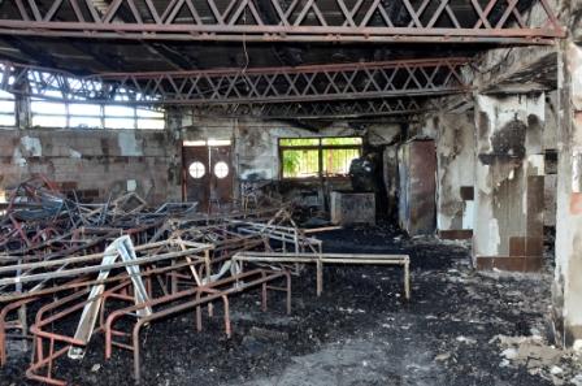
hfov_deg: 62.0
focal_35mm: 30
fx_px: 484
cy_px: 193
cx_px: 291
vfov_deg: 43.5
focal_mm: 20
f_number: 5
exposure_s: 1/50
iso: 800
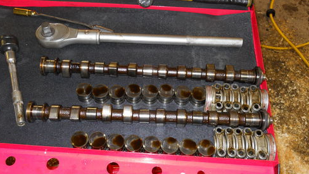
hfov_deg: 50.4
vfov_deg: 29.7
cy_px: 78
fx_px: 328
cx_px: 145
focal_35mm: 40
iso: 125
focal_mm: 5
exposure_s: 1/25
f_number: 2.7
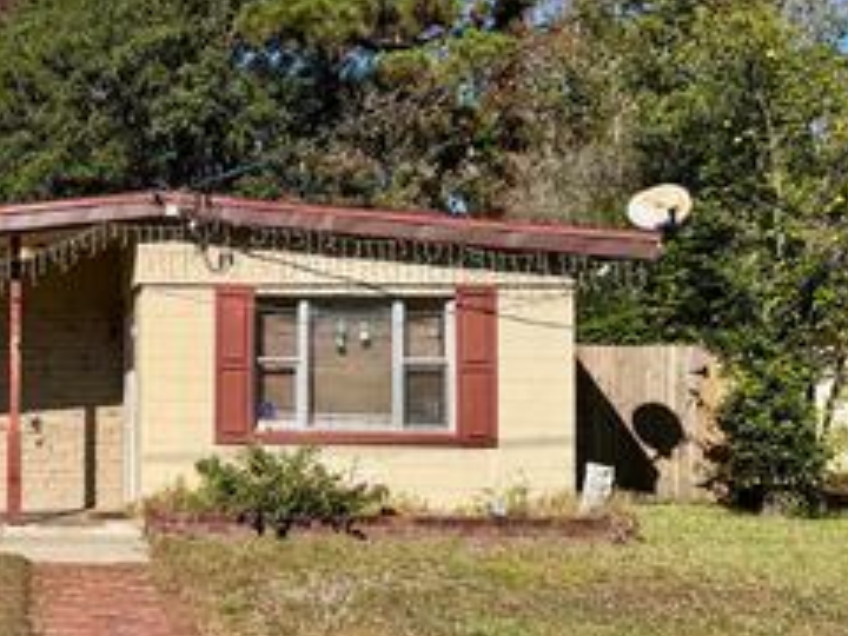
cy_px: 359
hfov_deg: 34.3
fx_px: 1225
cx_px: -25
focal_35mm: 50
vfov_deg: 29.1
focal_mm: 6.76
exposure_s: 1/4950
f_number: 1.78
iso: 80
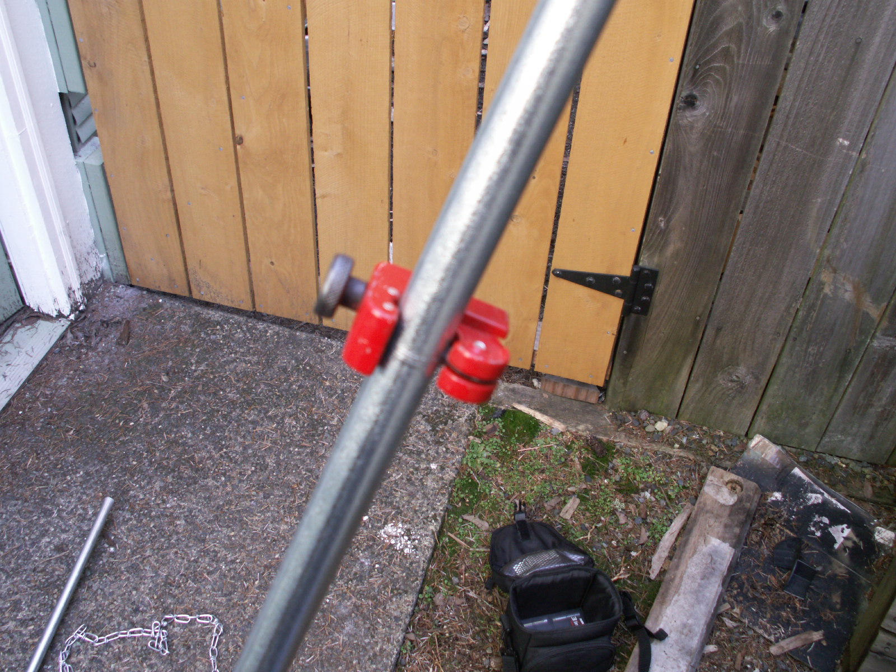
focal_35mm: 35
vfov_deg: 40.7
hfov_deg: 52.6
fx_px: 906
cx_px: 448
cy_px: 336
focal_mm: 5.86
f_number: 2.8
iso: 64
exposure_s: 1/40
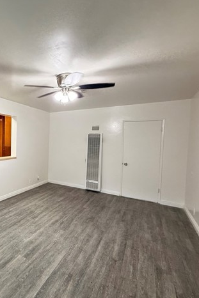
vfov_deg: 84.0
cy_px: 147
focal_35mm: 20
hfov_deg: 53.6
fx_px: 166
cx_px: 17
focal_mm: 2.22
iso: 400
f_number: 2.2
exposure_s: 1/60
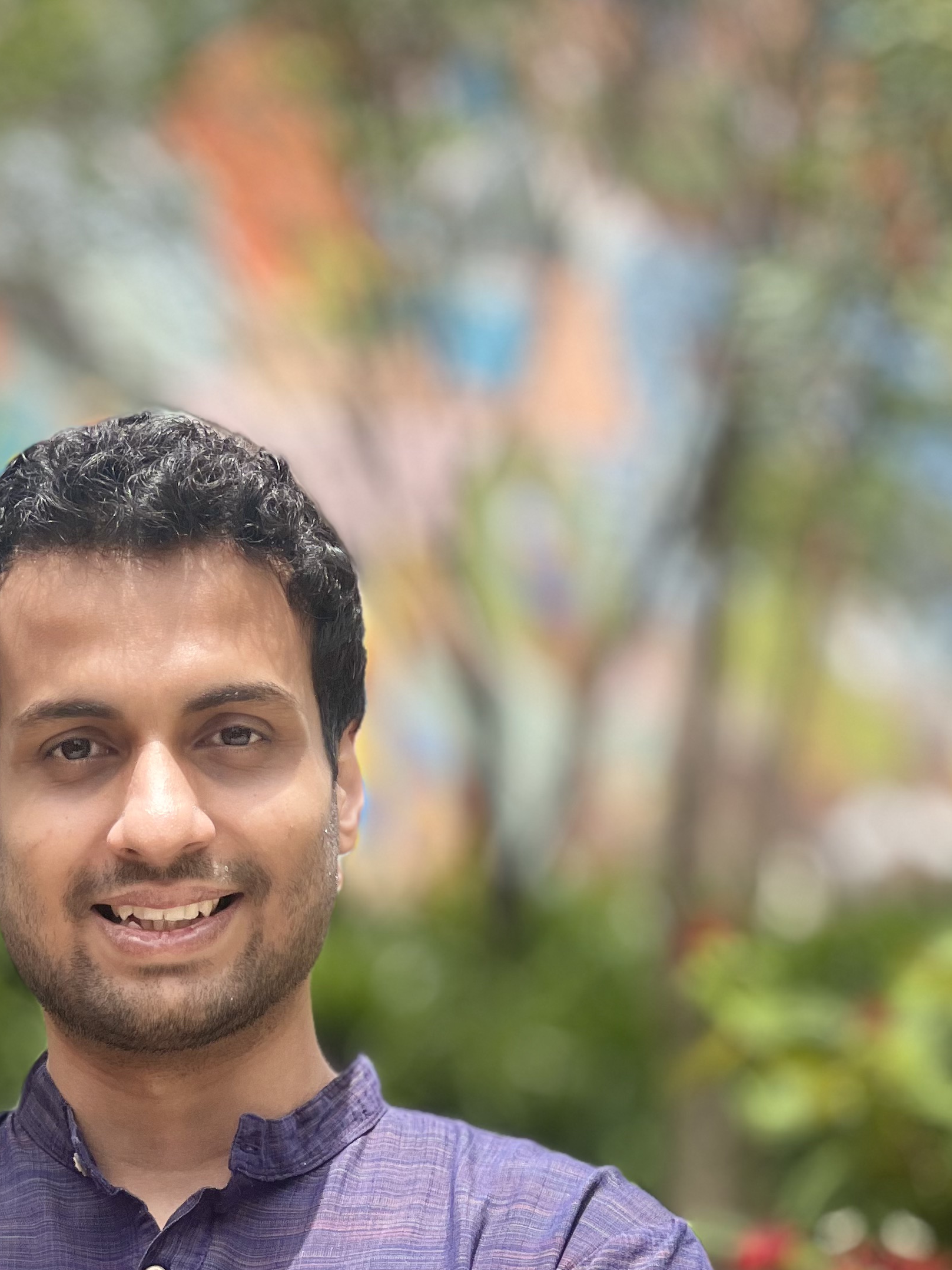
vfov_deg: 13.6
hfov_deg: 10.3
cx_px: 205
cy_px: 1131
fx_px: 5280
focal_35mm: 144
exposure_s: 1/228
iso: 25
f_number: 2.8
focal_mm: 9
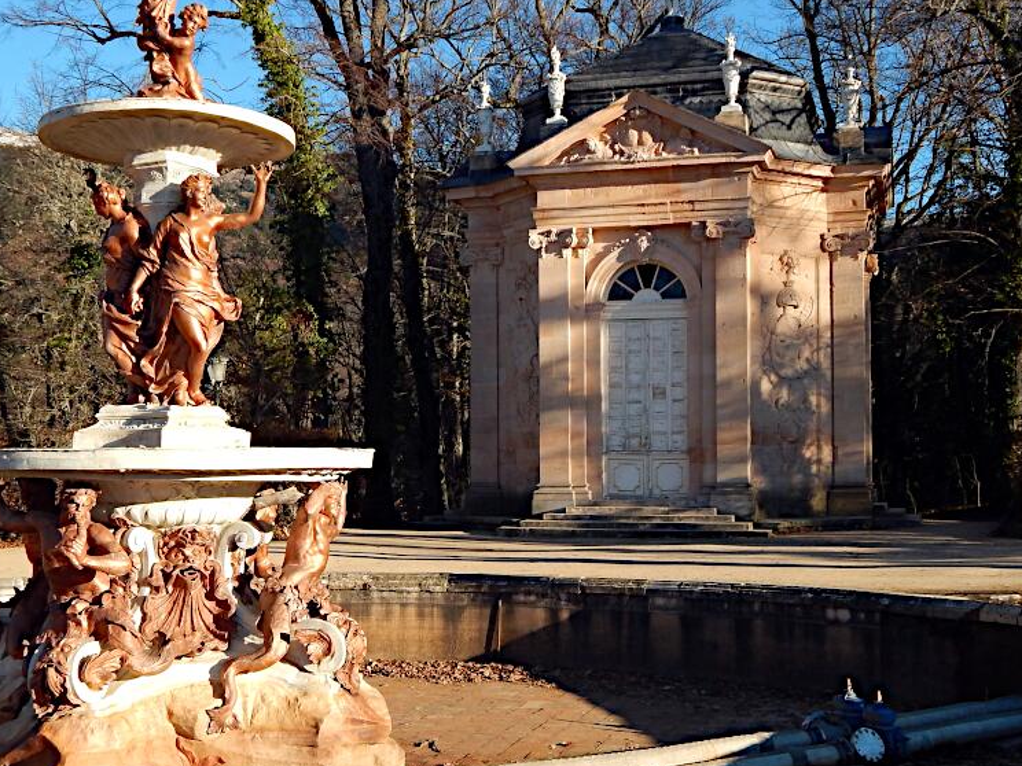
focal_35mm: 50
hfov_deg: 38.2
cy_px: 437
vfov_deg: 29.1
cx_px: 473
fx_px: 1476
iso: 125
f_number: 3.2
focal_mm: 5.6
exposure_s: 1/800
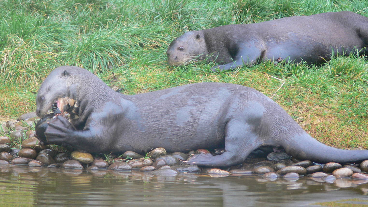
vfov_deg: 3.2
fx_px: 3688
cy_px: 90
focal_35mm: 378
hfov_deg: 5.7
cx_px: 178
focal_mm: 69.9
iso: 125
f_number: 3.6
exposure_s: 1/30
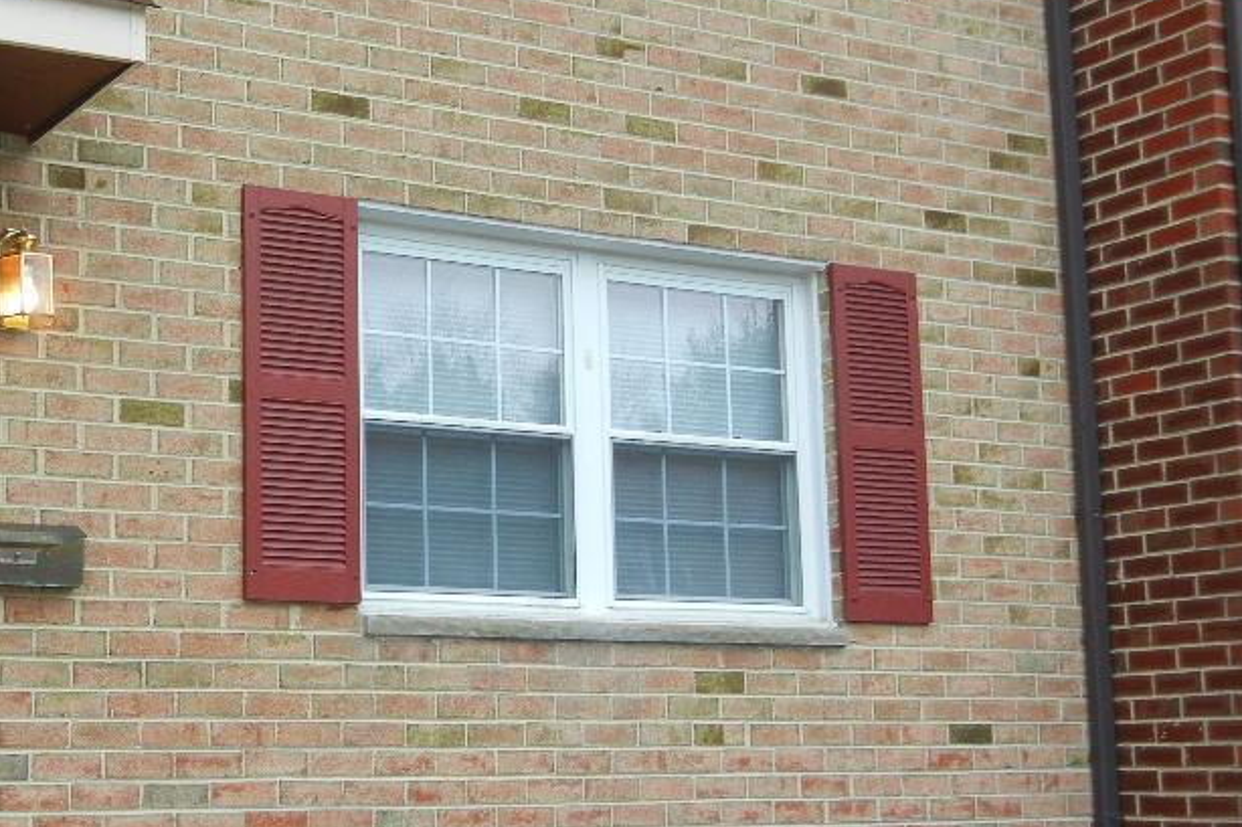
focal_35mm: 59
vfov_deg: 22.9
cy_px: 520
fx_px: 2035
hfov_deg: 33.3
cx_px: 322
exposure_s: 1/141
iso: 160
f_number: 3.6
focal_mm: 6.2
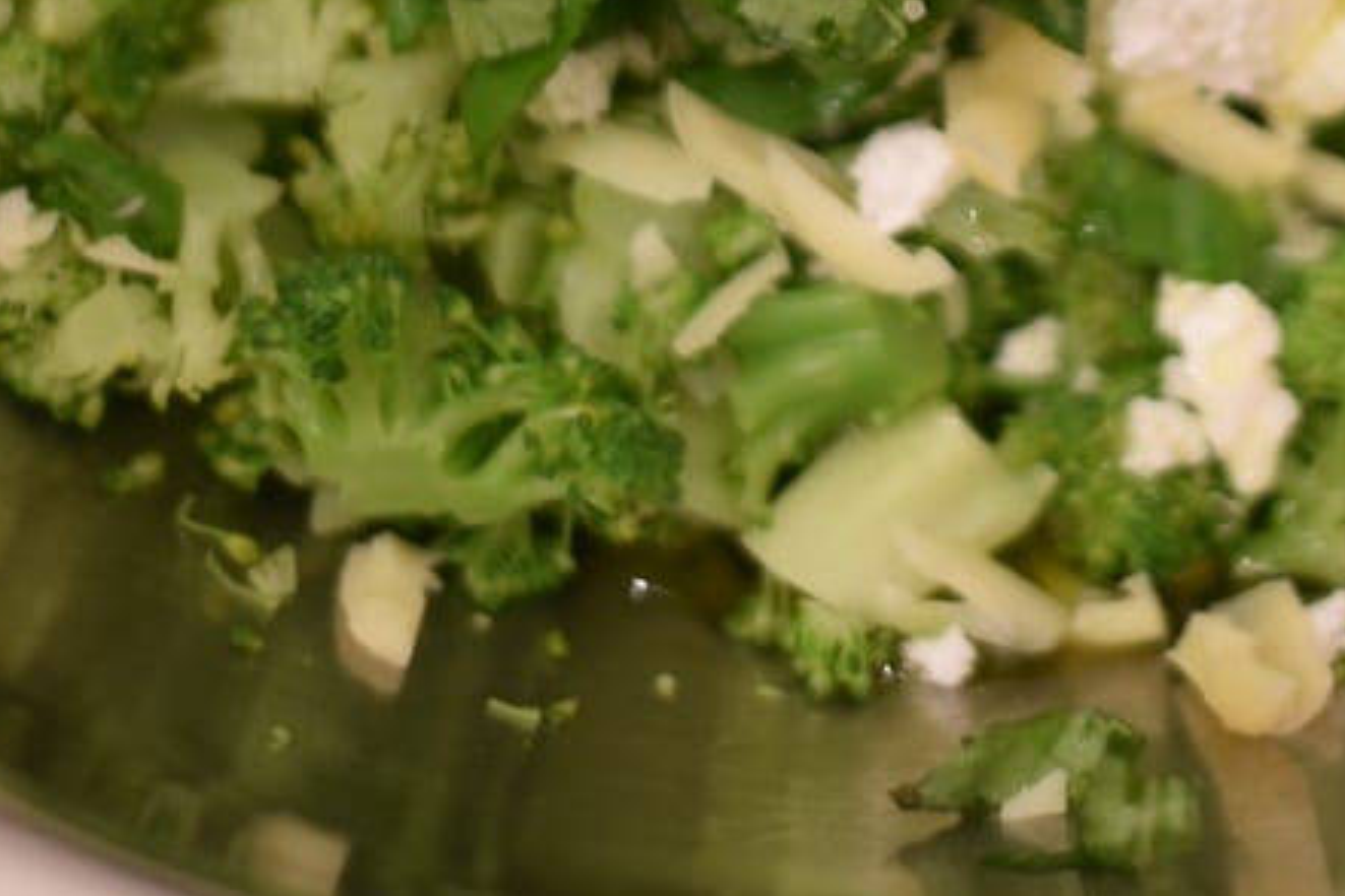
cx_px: 1132
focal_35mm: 145
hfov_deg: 14.1
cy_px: -271
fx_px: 5417
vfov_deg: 9.3
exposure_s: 1/60
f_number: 1.8
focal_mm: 50
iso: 800
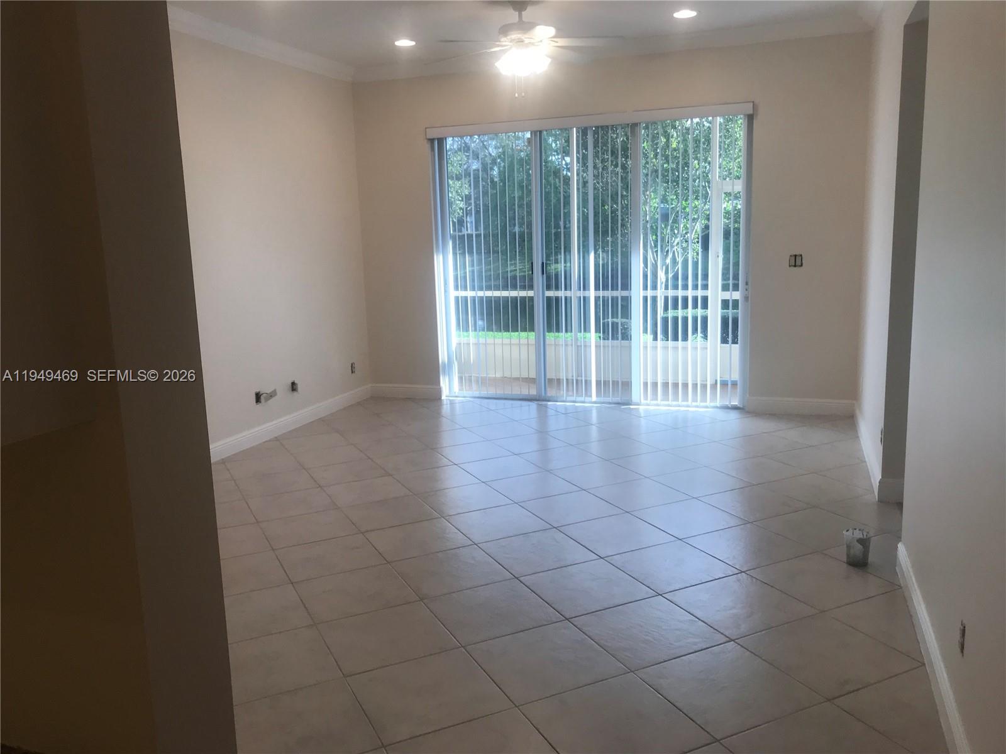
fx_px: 814
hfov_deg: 63.4
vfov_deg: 49.7
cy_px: 377
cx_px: 503
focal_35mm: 28
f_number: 1.8
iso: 32
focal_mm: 3.99
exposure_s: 1/120
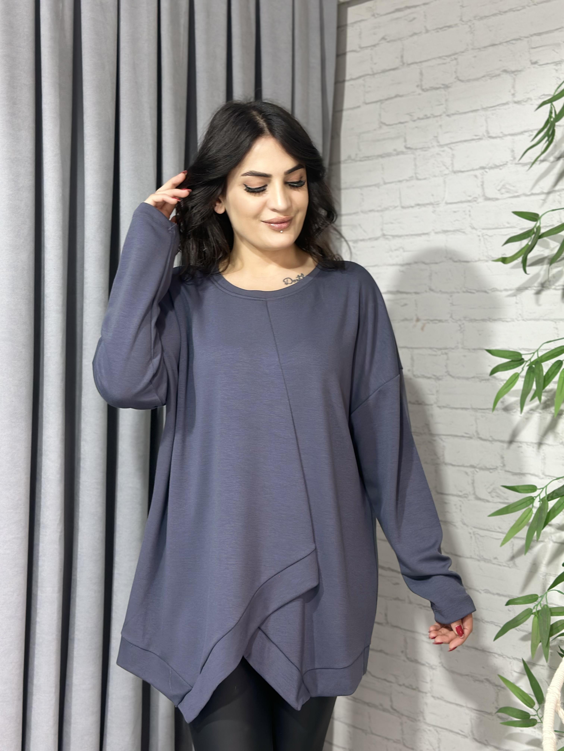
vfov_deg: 39.7
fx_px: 1043
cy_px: 376
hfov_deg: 30.3
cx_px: 282
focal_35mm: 48
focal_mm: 6.86
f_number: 1.78
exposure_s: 1/50
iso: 80
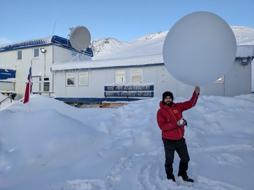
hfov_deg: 65.3
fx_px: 198
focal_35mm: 27
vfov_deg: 51.4
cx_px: 127
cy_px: 95
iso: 61
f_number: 1.73
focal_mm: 4.38
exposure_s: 1/1466
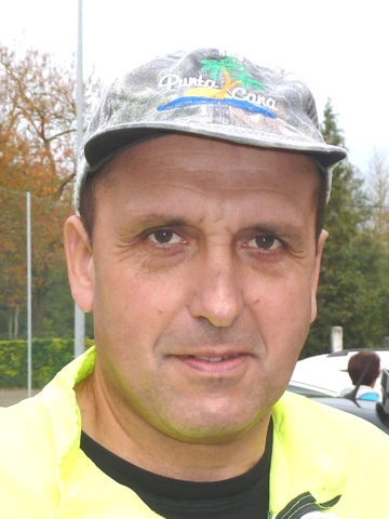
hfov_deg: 30.3
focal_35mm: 48
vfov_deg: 39.7
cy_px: 260
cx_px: 194
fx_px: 719
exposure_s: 1/320
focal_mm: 7.9
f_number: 3.8
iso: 100
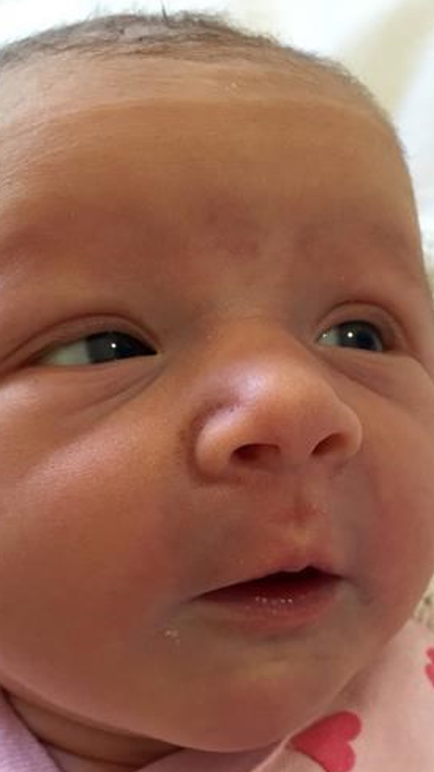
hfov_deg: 28.3
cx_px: 237
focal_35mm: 42
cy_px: 459
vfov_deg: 48.1
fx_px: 859
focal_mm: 4.15
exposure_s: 1/33
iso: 100
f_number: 2.2
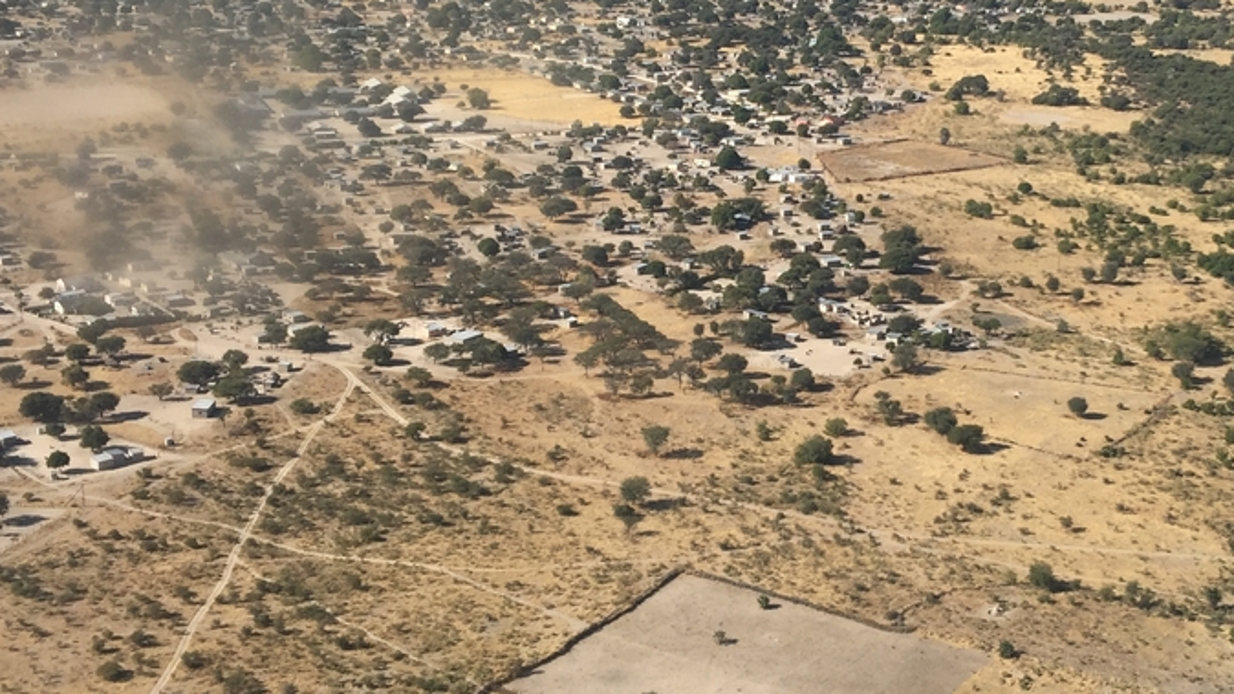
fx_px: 1963
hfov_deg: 34.5
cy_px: 297
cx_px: 831
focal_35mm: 60
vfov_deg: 20.0
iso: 32
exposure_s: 1/1522
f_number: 2.2
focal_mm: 4.15
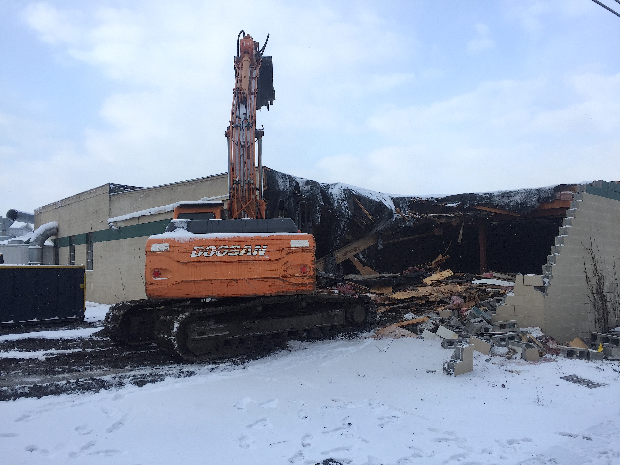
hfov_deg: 61.7
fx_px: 519
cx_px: 310
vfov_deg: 48.2
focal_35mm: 29
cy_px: 232
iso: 32
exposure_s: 1/581
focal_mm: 4.15
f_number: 2.2
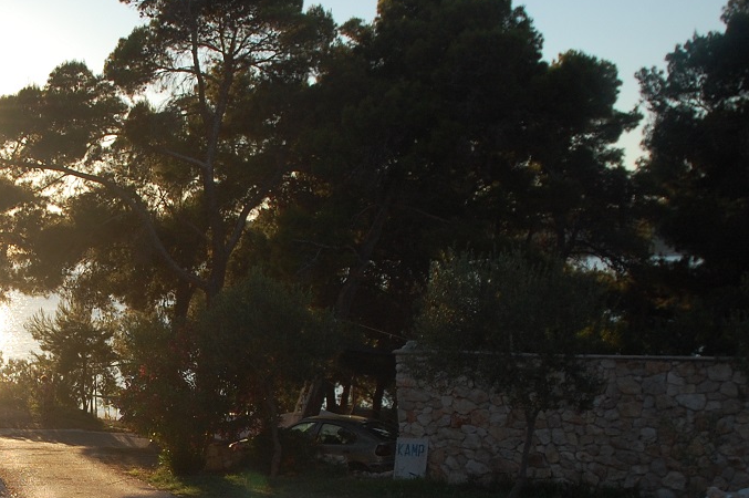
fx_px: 1247
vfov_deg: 22.1
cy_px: 433
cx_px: 50
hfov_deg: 31.6
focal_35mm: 60
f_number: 5.6
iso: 200
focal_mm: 18
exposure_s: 1/500
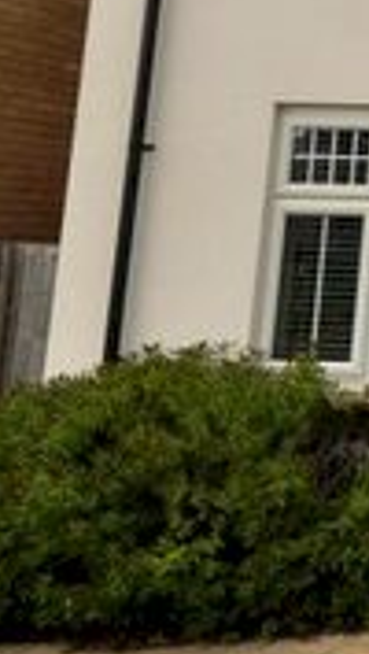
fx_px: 1075
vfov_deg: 31.7
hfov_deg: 14.0
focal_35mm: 62
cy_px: 31
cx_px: 867
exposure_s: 1/200
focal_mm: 10
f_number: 7.1
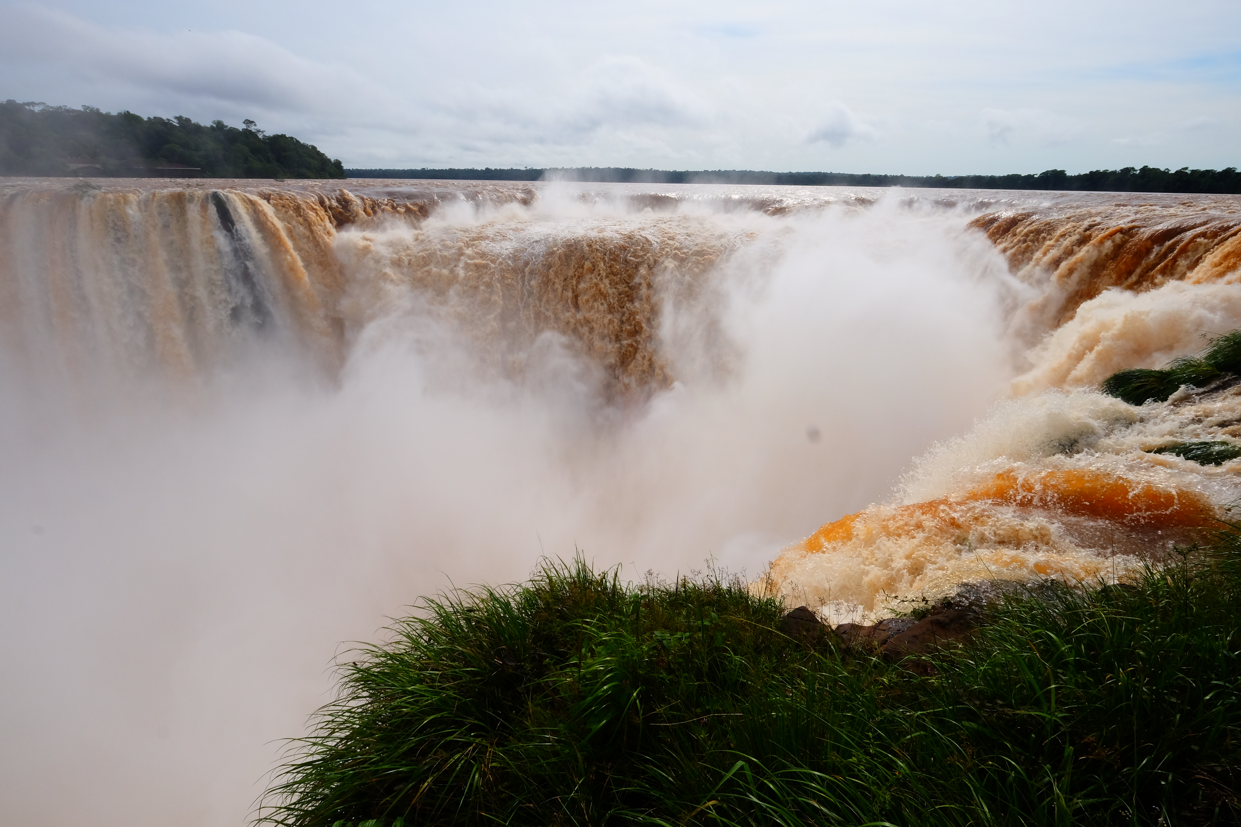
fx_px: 552
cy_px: 419
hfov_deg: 96.7
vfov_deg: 73.7
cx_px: 650
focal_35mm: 16
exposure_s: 1/400
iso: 400
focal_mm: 10
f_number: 16
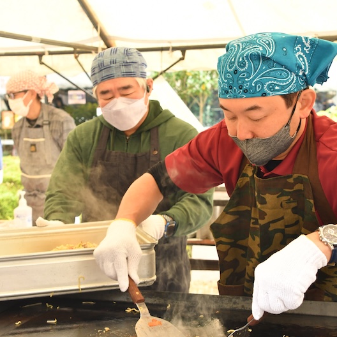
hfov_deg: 25.5
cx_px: 162
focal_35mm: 68
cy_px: 169
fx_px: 745
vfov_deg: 25.5
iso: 800
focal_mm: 35
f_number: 5.6
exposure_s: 1/125
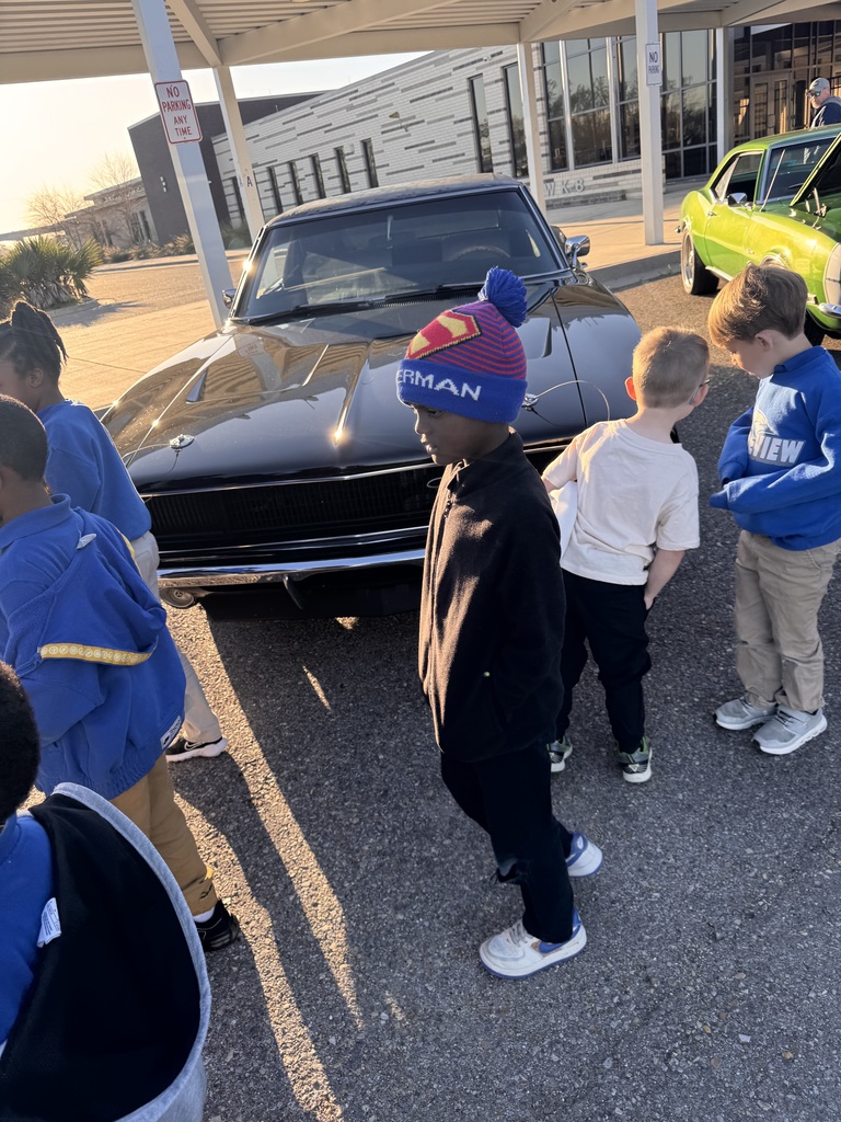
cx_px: 420
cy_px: 561
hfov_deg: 56.8
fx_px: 777
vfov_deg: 71.6
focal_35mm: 24
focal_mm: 6.76
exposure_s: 1/531
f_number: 1.78
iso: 80
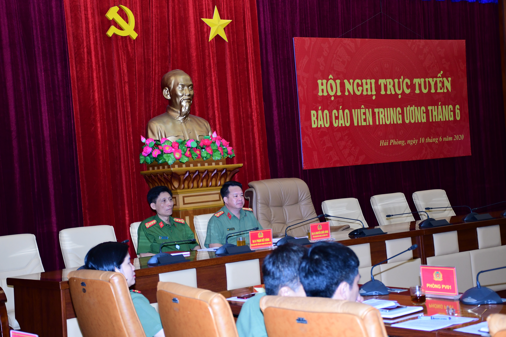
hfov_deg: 31.9
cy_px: 168
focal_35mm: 63
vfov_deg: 21.6
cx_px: 253
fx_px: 885
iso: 1250
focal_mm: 42
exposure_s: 1/200
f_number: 4.5
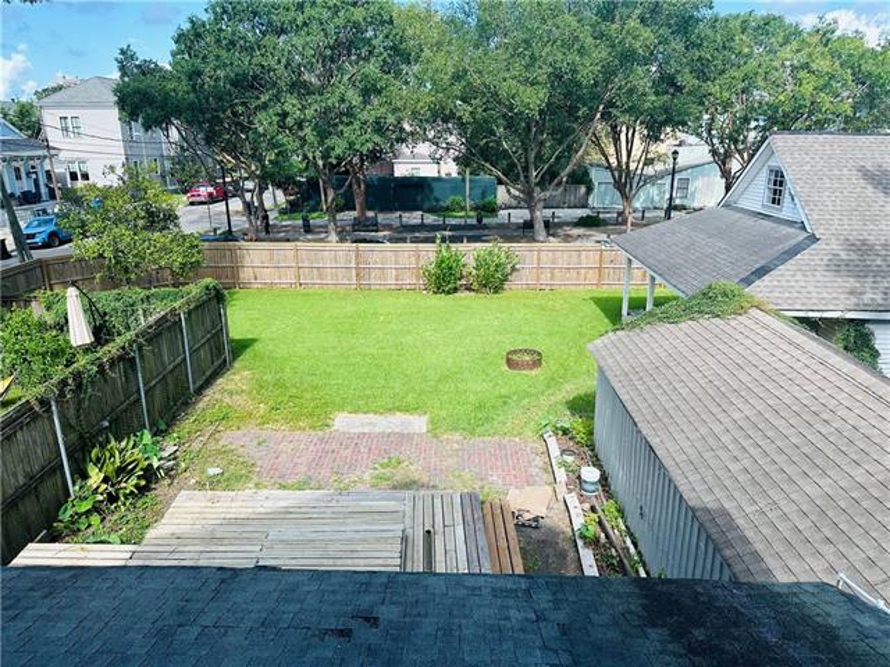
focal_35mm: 24
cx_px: 445
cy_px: 334
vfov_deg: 56.8
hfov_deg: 71.6
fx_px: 617
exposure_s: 1/1050
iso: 80
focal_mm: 6.86
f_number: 1.78
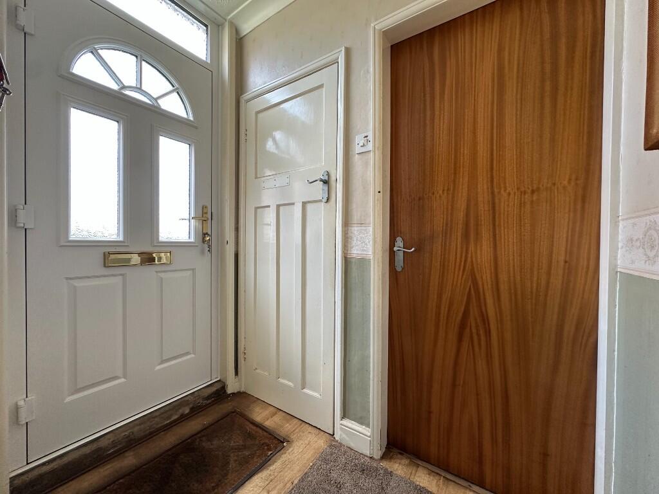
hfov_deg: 102.1
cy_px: 247
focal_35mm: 14
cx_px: 330
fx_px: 267
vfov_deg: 85.7
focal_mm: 2.22
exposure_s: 1/99
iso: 125
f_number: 2.2
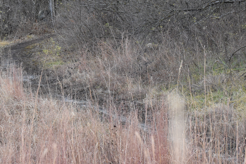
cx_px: 125
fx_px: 1114
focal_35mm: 163
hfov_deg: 12.6
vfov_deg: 8.4
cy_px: 37
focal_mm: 70
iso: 2500
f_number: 8
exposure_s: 1/1600
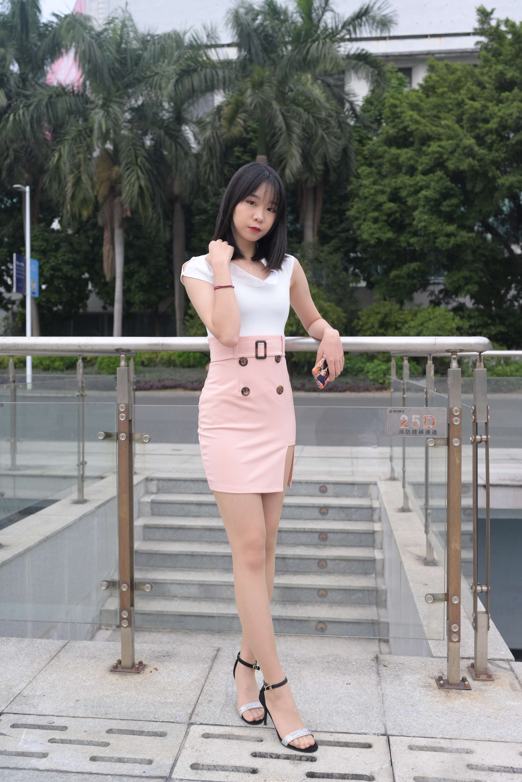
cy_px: 391
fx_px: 761
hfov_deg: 37.9
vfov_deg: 54.4
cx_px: 261
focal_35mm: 35
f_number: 4
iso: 400
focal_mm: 35
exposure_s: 1/1250
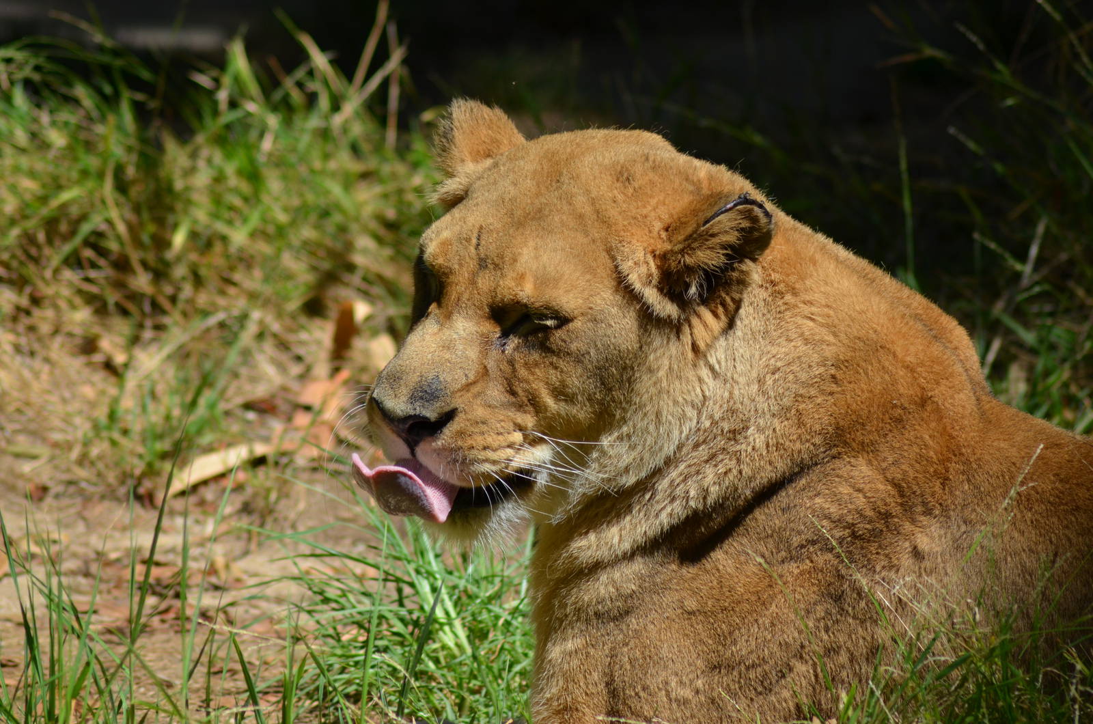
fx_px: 10908
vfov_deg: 3.8
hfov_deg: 5.7
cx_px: 546
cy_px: 362
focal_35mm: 360
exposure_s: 1/2000
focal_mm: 240
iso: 400
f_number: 5.6
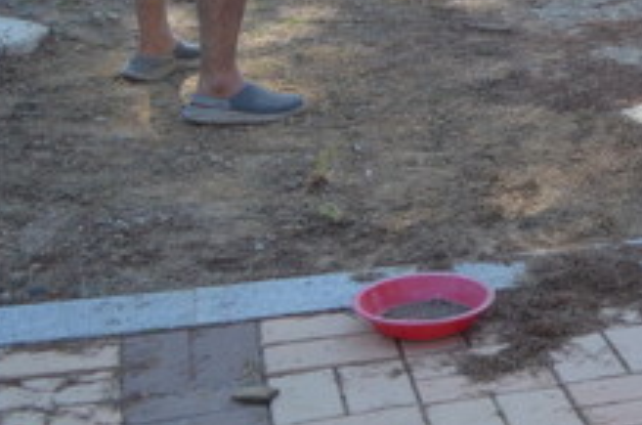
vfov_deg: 12.3
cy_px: -145
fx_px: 1904
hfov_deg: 17.9
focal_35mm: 107
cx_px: 841
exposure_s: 1/1250
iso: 640
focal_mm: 26
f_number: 5
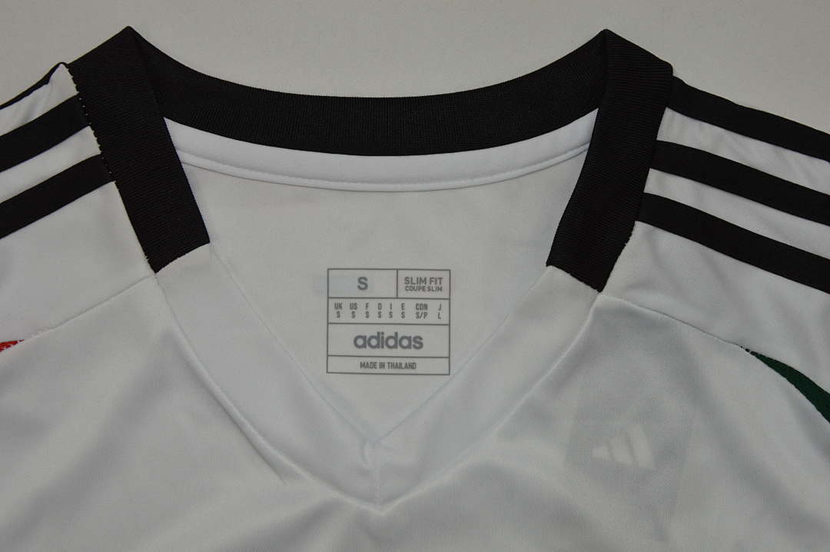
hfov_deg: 35.1
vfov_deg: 23.7
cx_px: 415
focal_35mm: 57
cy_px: 276
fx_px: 1313
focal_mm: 38
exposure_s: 1/200
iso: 400
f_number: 14
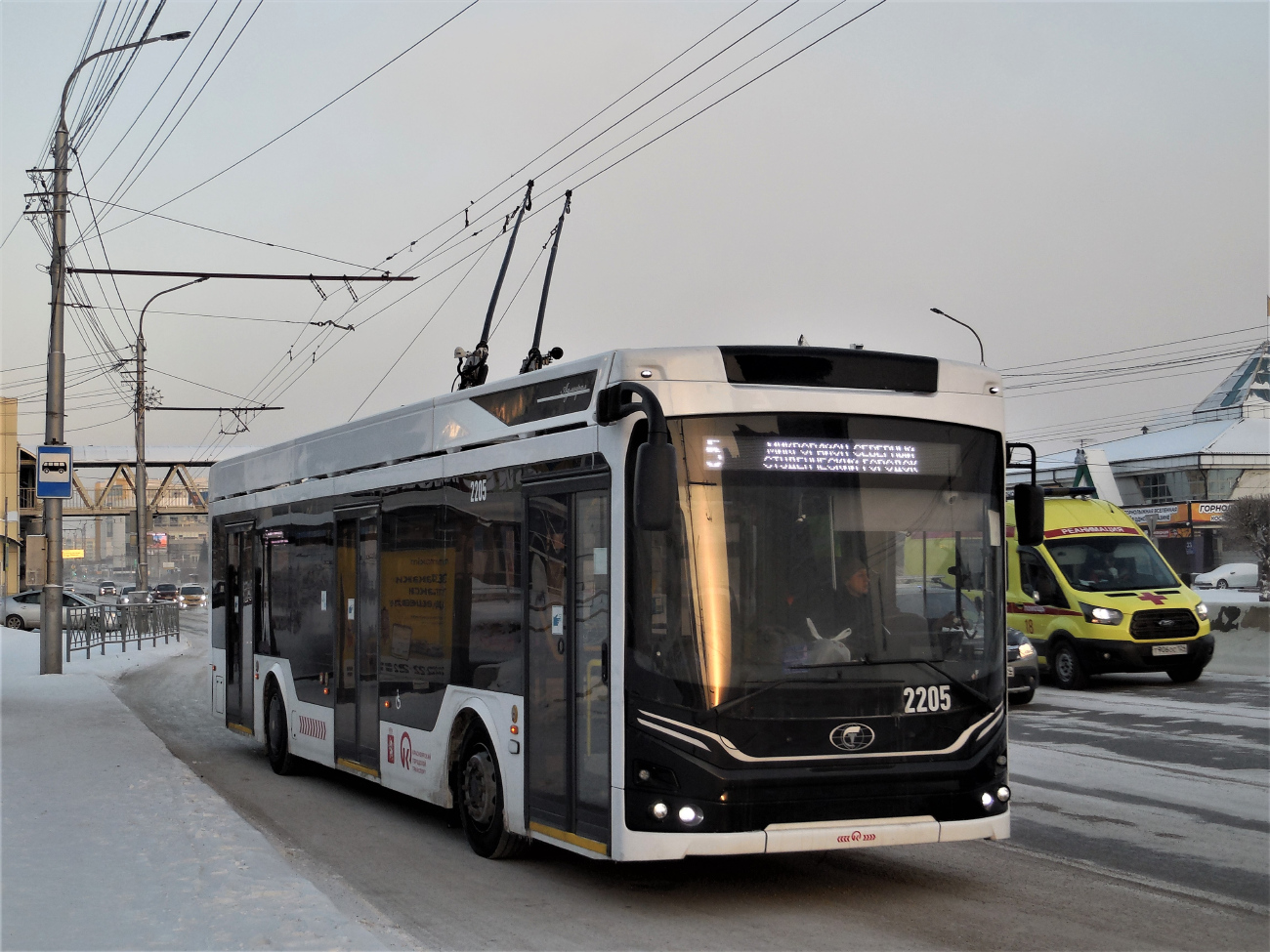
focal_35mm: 52
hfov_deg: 36.8
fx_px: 1908
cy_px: 476
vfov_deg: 28.0
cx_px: 635
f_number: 4.3
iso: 125
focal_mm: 9.4
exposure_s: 1/250
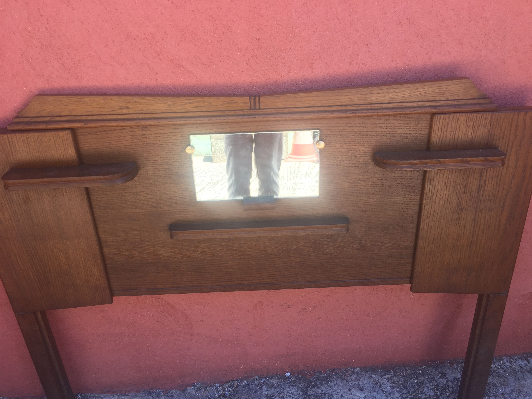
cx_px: 266
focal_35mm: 29
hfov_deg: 61.7
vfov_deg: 48.2
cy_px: 200
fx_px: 446
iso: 25
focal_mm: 4.15
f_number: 2.2
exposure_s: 1/149
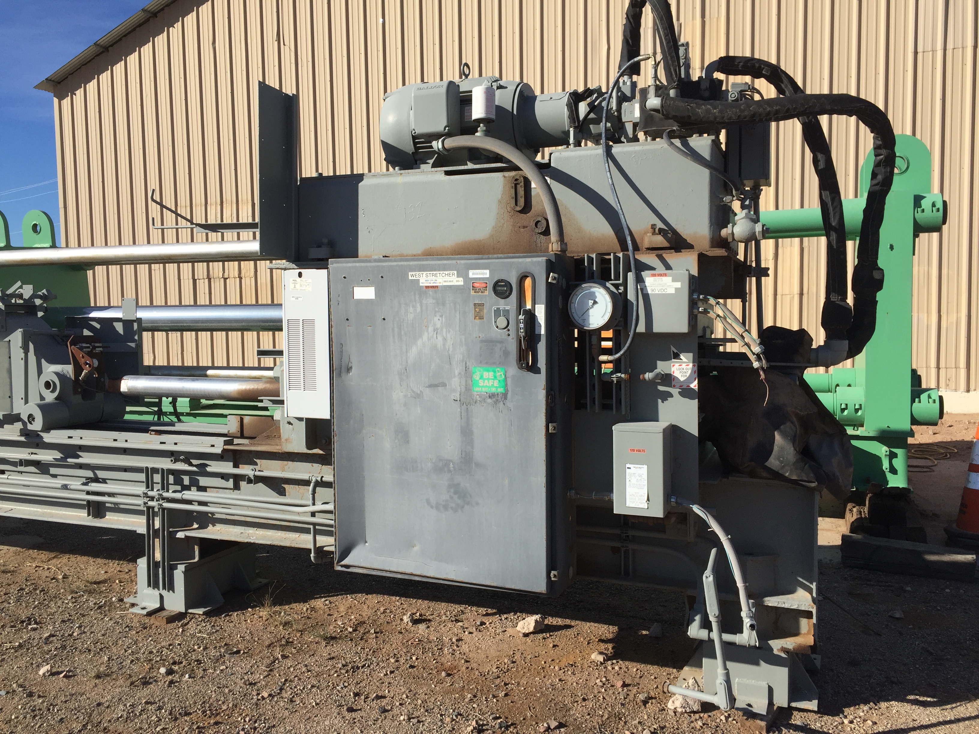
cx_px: 490
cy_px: 367
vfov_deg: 48.2
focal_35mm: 29
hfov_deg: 61.7
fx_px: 820
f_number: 2.2
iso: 32
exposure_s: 1/2475
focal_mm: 4.15
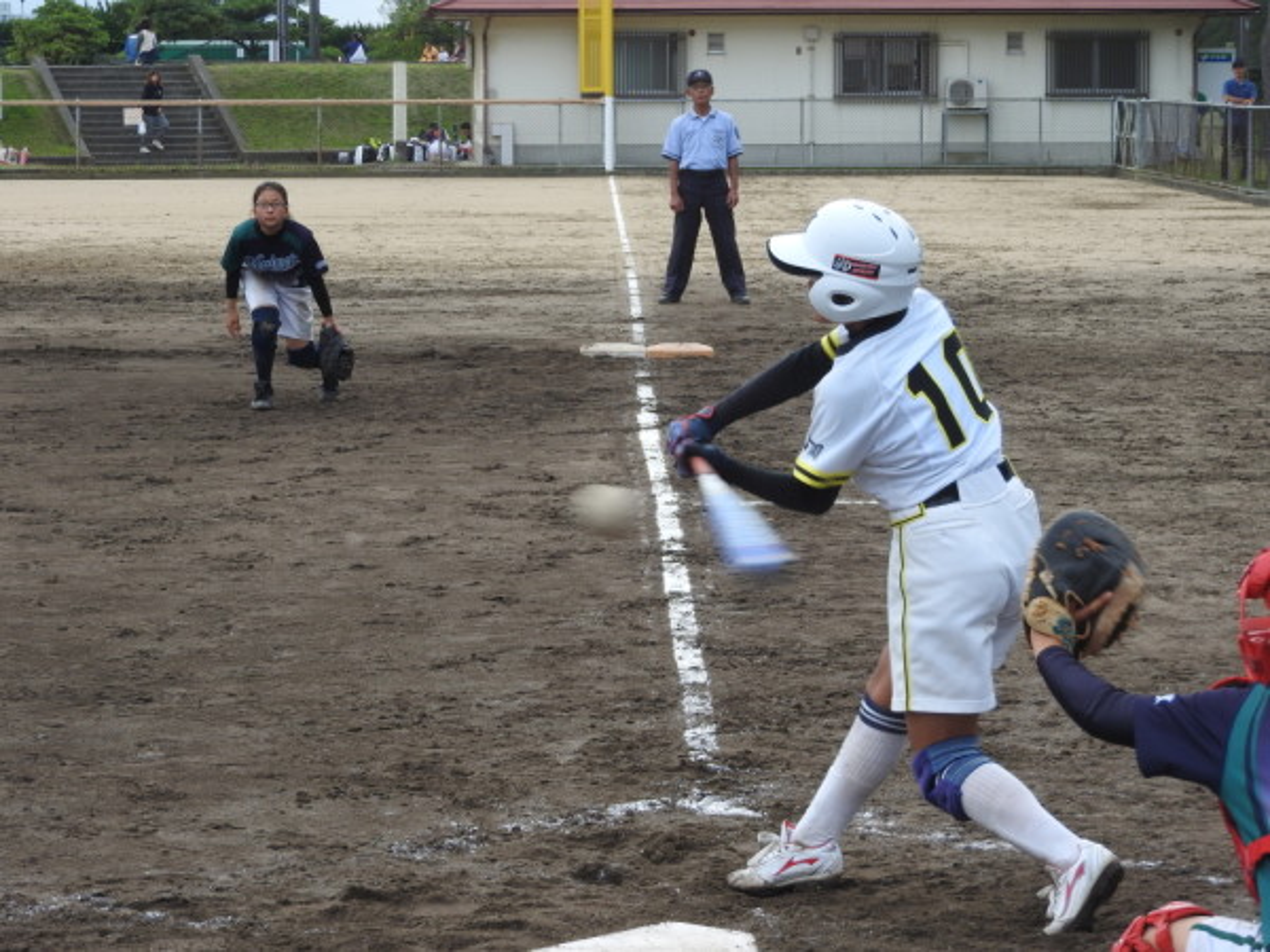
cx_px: 635
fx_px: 4586
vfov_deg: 11.9
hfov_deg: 15.8
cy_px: 476
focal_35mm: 125
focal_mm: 22.4
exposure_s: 1/250
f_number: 5
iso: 100
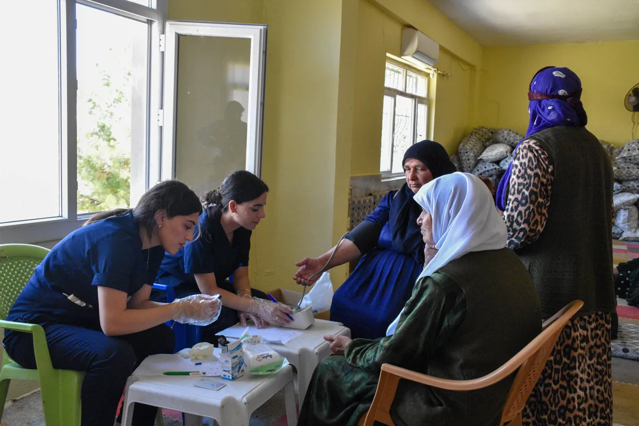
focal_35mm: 33
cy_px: 213
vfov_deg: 40.0
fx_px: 586
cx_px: 320
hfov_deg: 57.2
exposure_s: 1/200
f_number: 7.1
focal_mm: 22
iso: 3200
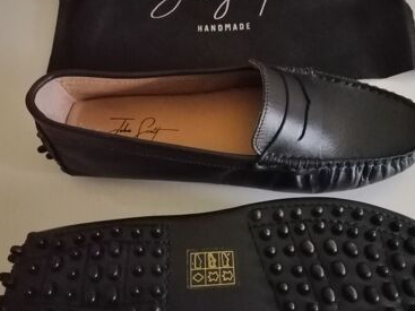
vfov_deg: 41.8
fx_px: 407
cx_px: 249
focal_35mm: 34
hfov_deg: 53.6
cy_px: 152
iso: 3200
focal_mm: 3.81
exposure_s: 1/12.9
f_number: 2.2
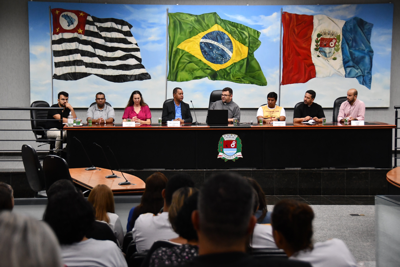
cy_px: 134
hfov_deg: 22.6
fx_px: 1000
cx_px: 200
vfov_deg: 15.2
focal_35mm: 90
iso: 2200
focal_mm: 60
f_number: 4.8
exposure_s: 1/125
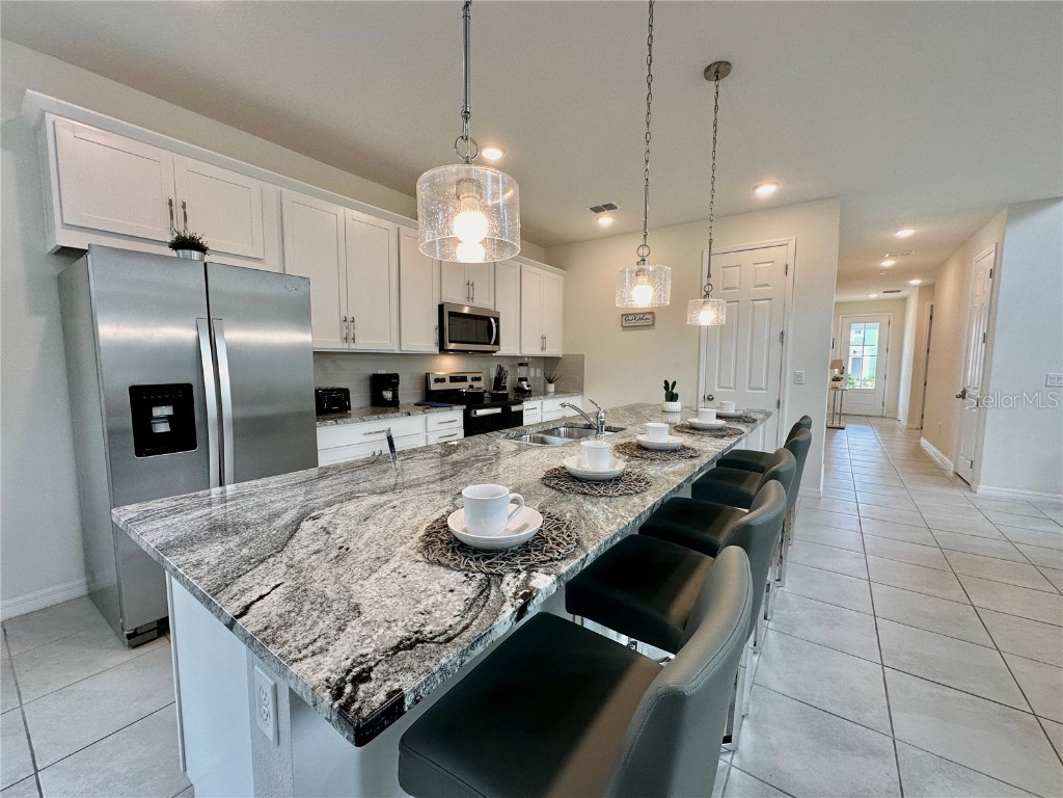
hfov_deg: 102.1
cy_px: 399
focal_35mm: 14
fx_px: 430
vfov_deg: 85.7
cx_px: 532
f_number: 2.2
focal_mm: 2.22
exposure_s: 1/120
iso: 125
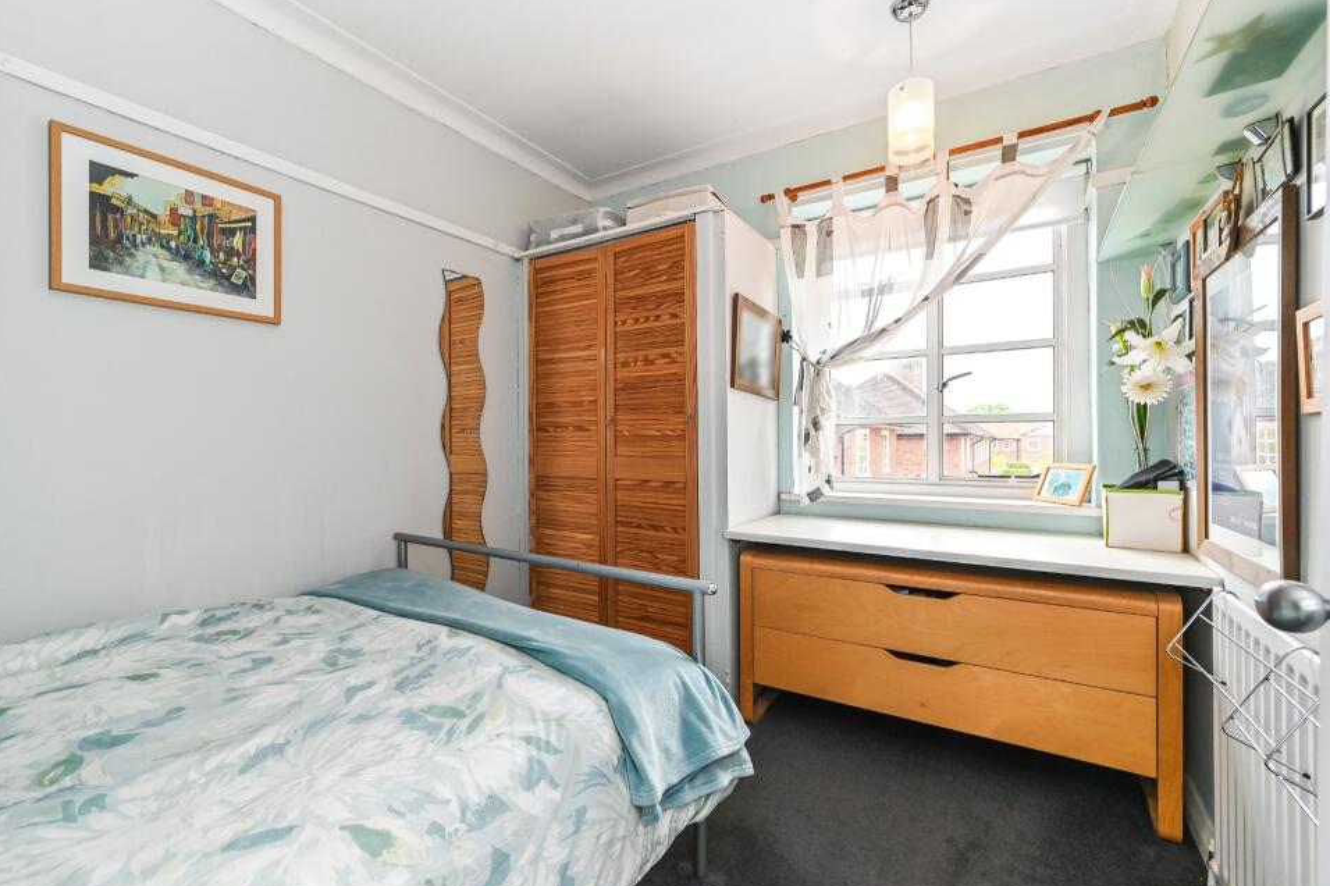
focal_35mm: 15
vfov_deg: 77.3
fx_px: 554
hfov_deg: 100.4
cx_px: 664
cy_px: 445
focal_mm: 14
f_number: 8
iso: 400
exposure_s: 1/60
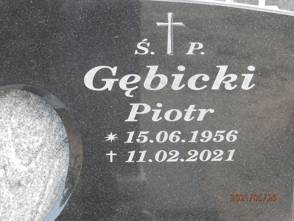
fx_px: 1121
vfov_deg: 11.2
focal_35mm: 132
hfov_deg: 14.9
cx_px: 147
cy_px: 110
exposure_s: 1/60
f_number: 4.7
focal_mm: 23.6
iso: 200
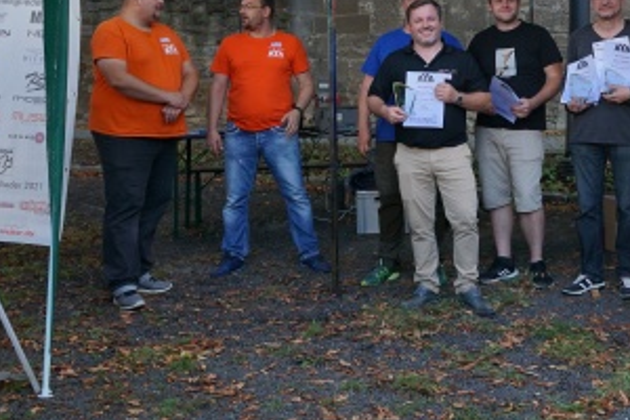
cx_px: 466
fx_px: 1050
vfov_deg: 22.5
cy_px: 123
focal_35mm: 60
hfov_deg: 32.8
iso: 400
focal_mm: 24
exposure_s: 1/160
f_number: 4
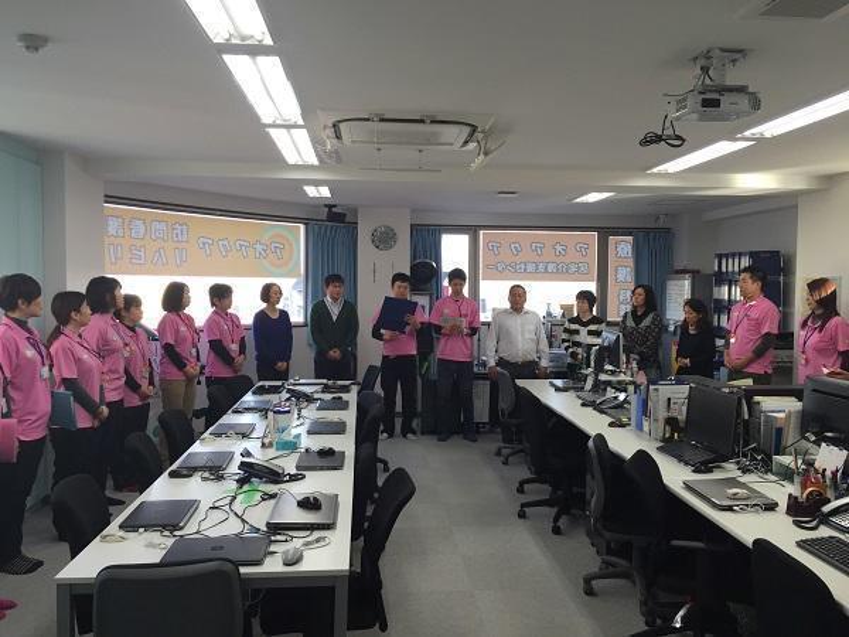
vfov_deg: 48.2
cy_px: 318
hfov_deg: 61.7
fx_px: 711
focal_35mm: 29
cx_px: 424
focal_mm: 4.15
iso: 50
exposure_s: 1/120
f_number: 2.2
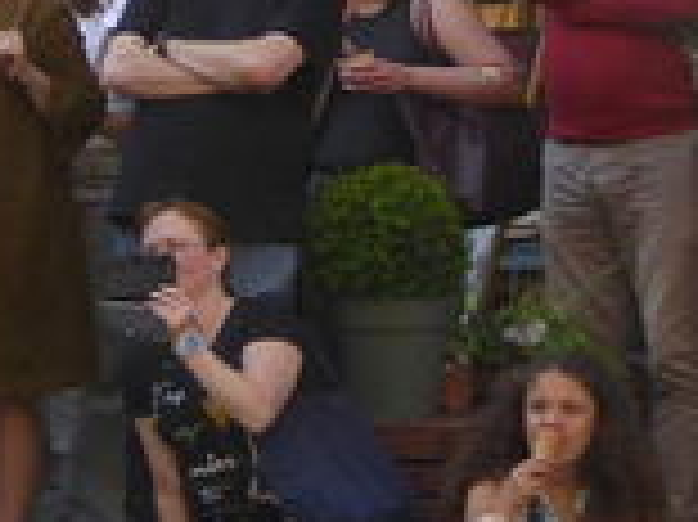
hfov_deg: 7.4
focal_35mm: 248
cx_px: -1115
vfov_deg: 6.0
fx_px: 4997
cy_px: 562
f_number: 3.7
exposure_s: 1/100
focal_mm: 6.3
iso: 100
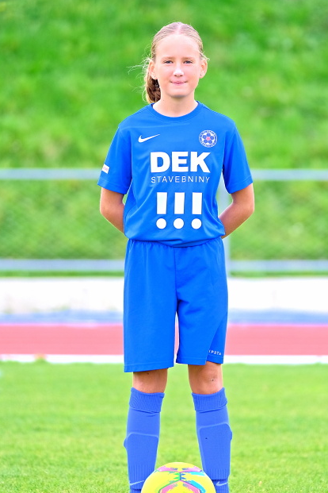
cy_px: 276
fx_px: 3239
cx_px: 168
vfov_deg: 8.7
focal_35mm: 237
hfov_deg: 5.8
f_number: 2.8
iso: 320
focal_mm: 140
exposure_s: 1/400
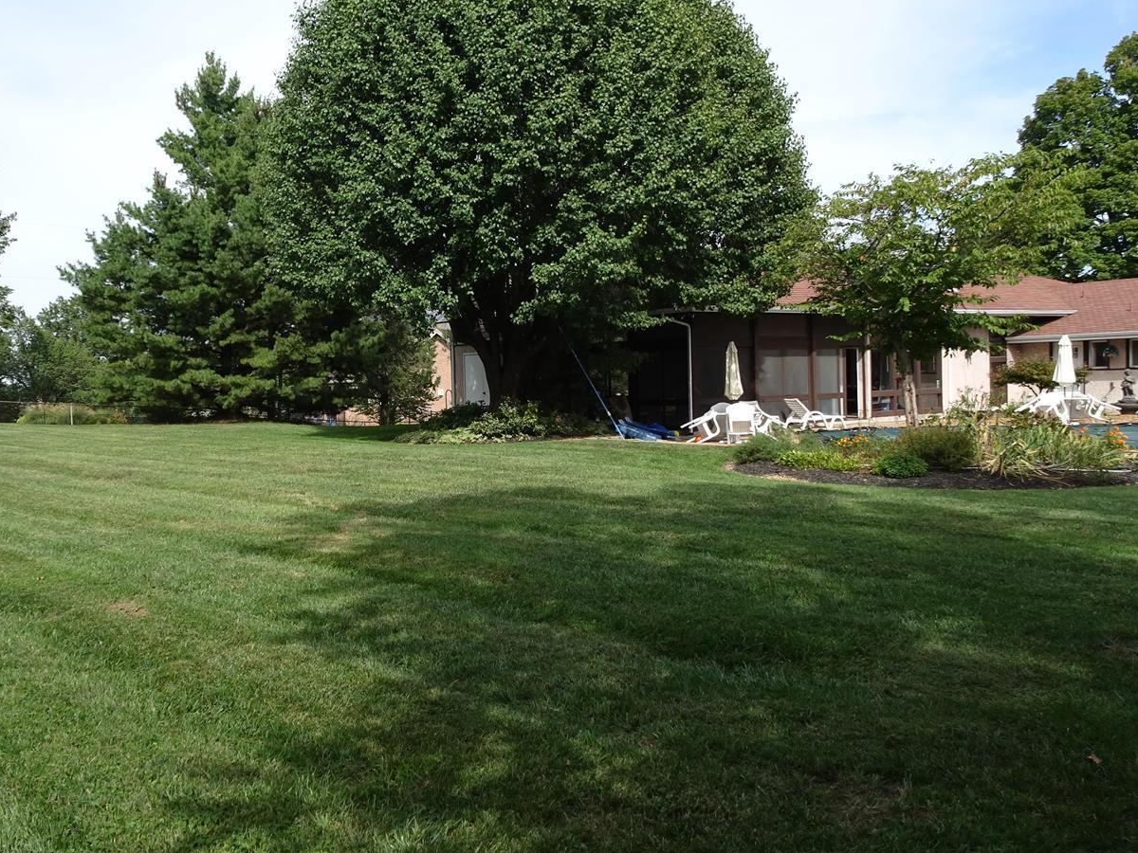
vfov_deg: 44.1
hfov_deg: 56.3
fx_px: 1052
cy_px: 394
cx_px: 444
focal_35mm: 32
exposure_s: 1/500
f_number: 3.5
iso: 80
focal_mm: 4.1
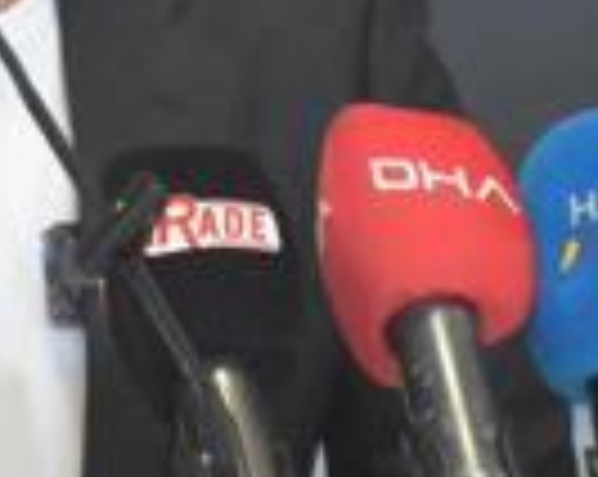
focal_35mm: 912
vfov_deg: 1.7
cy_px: -58
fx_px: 16117
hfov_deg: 2.1
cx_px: 133
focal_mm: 140
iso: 10000
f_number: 5.6
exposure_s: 1/250
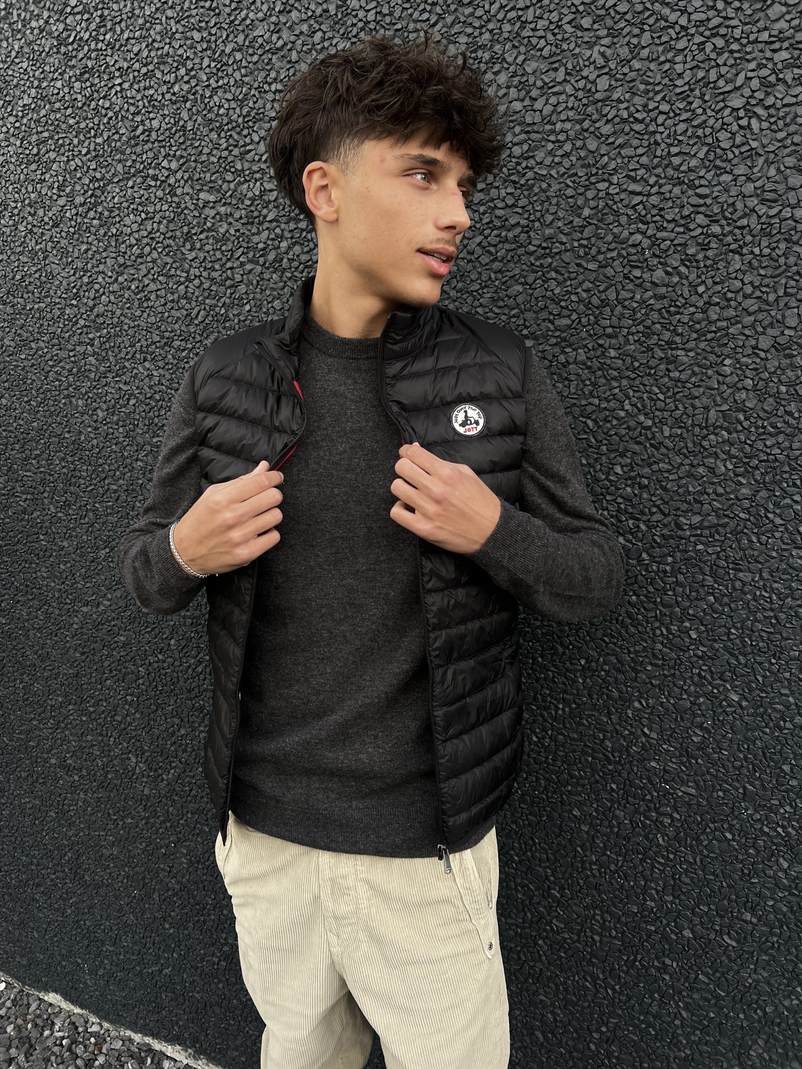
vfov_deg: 67.3
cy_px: 534
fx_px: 803
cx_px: 401
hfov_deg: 53.1
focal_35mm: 26
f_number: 1.5
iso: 50
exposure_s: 1/650
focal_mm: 5.7
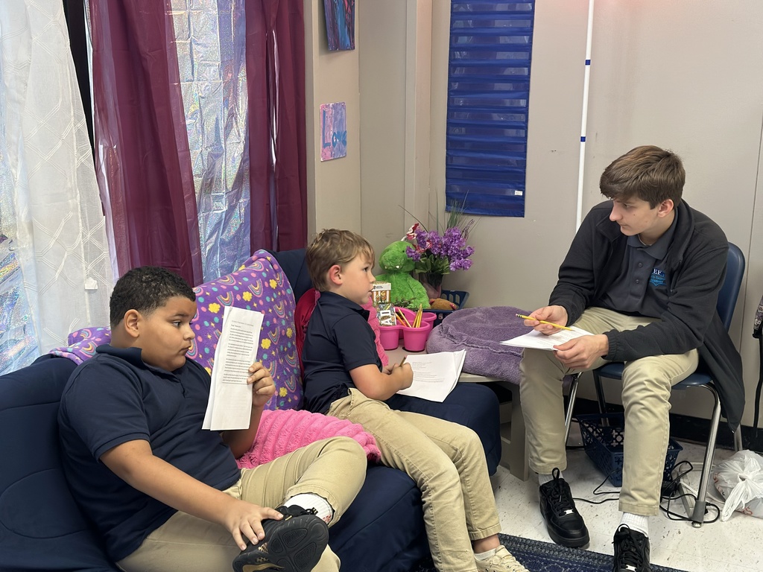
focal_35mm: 48
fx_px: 1058
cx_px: 382
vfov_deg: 30.3
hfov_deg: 39.7
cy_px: 286
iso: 250
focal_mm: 6.86
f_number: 1.78
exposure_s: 1/60
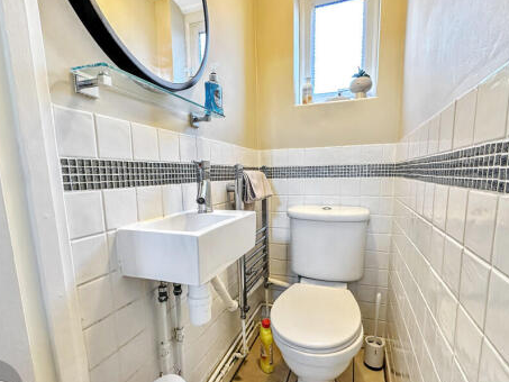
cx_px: 257
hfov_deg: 87.7
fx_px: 265
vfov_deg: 71.4
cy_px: 213
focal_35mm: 18
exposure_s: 1/50
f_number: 2.2
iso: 320
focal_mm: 2.22
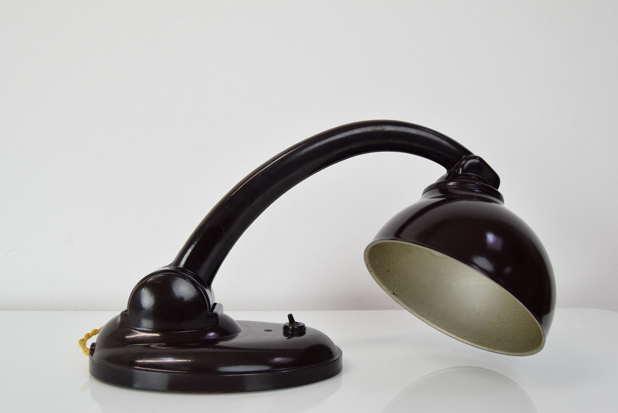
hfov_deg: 53.1
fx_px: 618
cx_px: 309
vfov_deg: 36.9
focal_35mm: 36
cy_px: 206
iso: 1600
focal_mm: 24
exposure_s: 1/200
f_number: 7.1
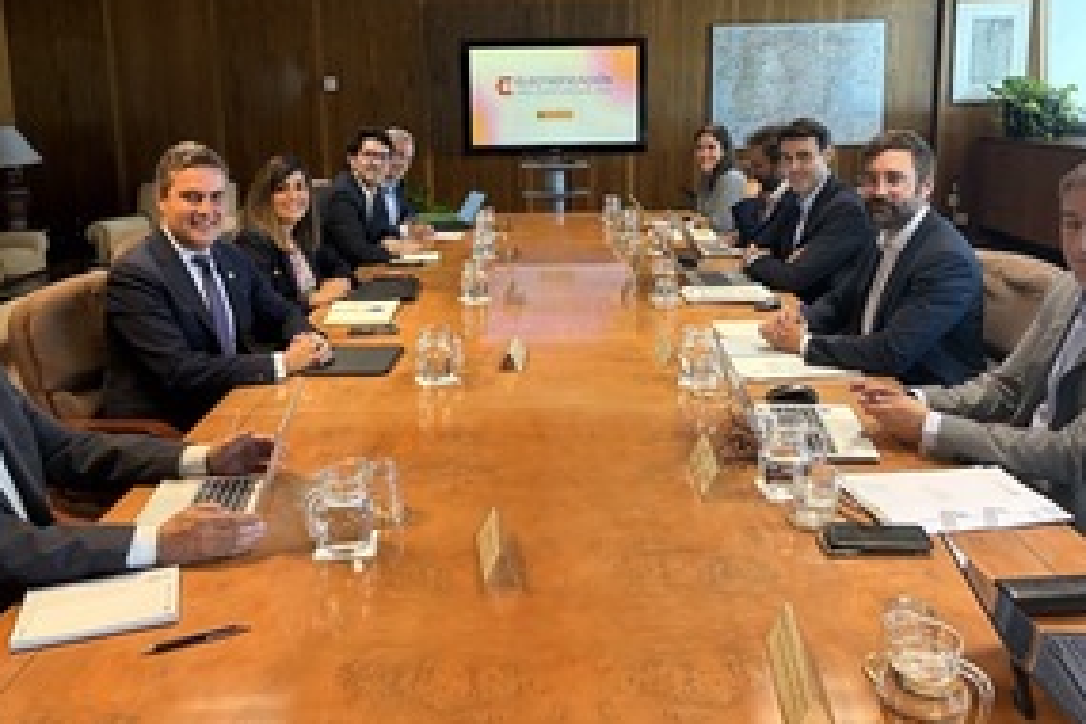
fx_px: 995
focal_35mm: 33
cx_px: 556
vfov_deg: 39.7
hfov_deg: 57.2
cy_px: 272
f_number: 1.6
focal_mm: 5.96
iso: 320
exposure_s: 1/60
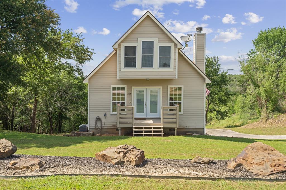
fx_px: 278
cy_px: 95
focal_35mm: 35
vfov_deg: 37.8
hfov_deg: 54.4
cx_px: 143
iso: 160
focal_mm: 35
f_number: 9
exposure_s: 1/125
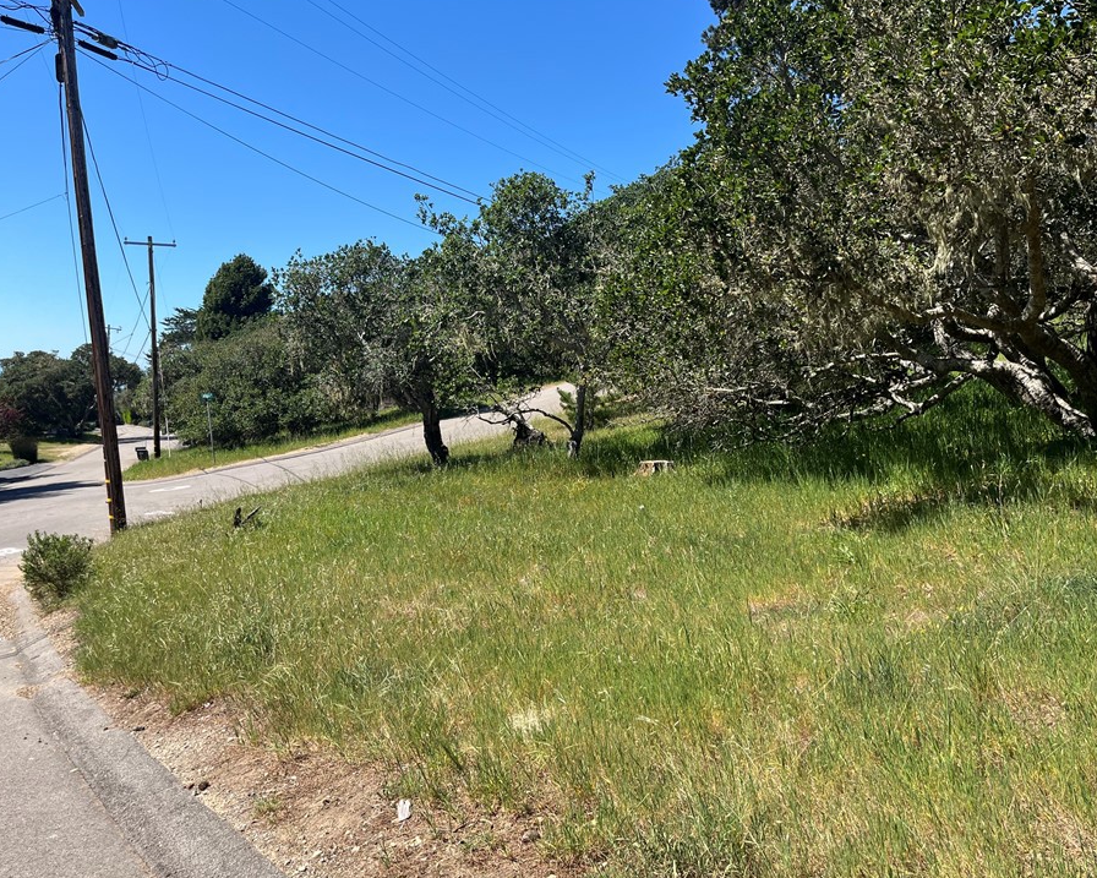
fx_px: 942
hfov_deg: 60.4
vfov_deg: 50.0
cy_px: 452
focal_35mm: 29
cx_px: 556
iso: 50
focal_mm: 5.1
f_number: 1.6
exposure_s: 1/2410
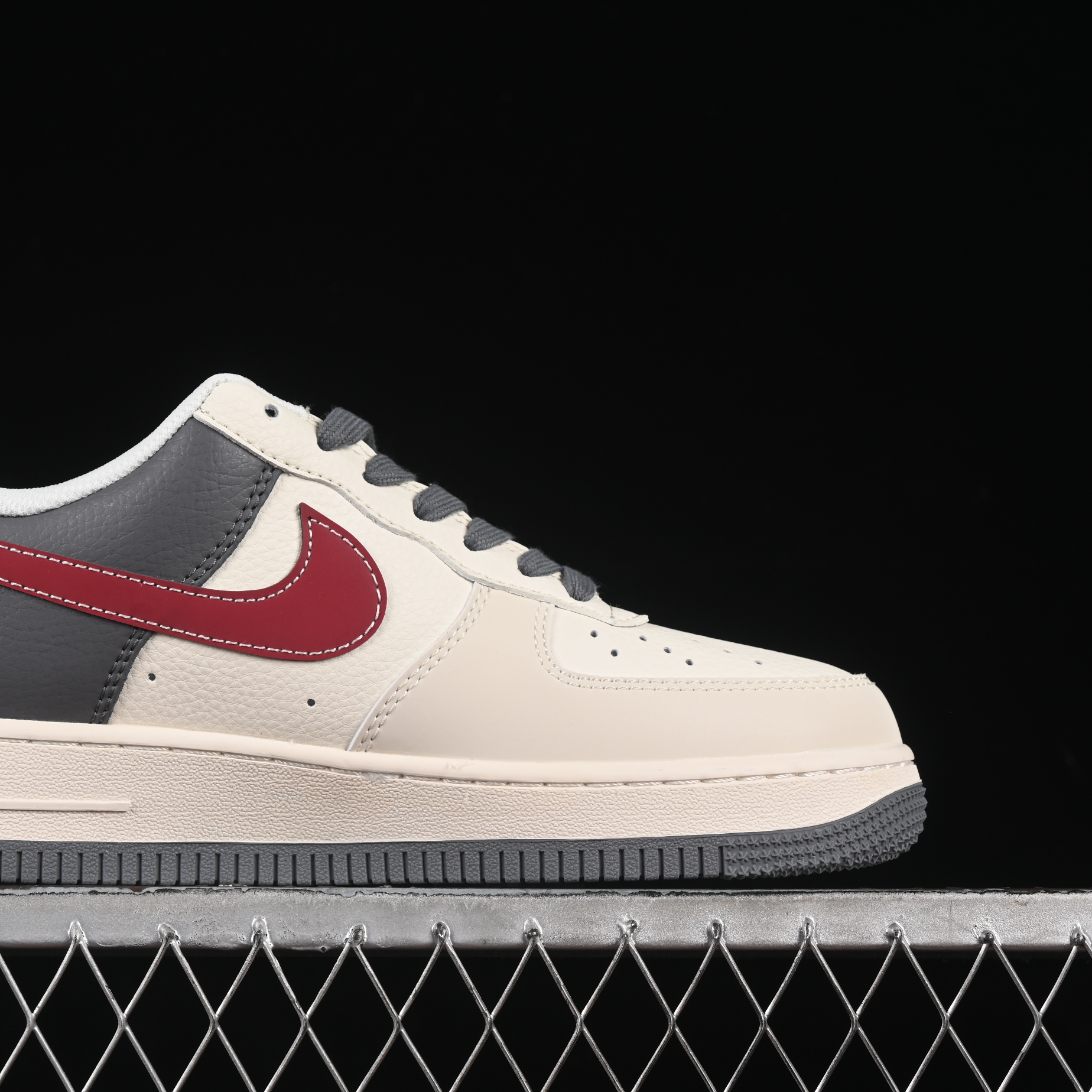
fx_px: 3426
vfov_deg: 18.1
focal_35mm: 96
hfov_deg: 18.0
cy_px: 547
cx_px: 343
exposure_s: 1/80
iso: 160
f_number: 8
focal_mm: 50
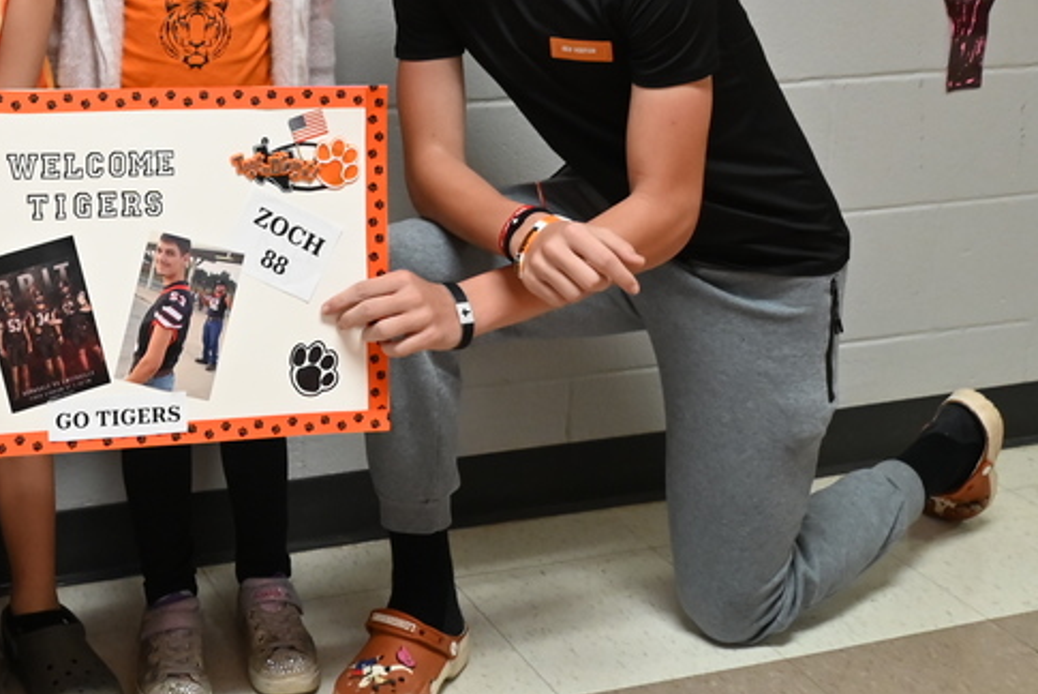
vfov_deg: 23.1
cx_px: 186
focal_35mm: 57
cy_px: 50
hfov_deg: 33.8
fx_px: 1644
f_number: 3.5
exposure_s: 1/125
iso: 1600
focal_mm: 18
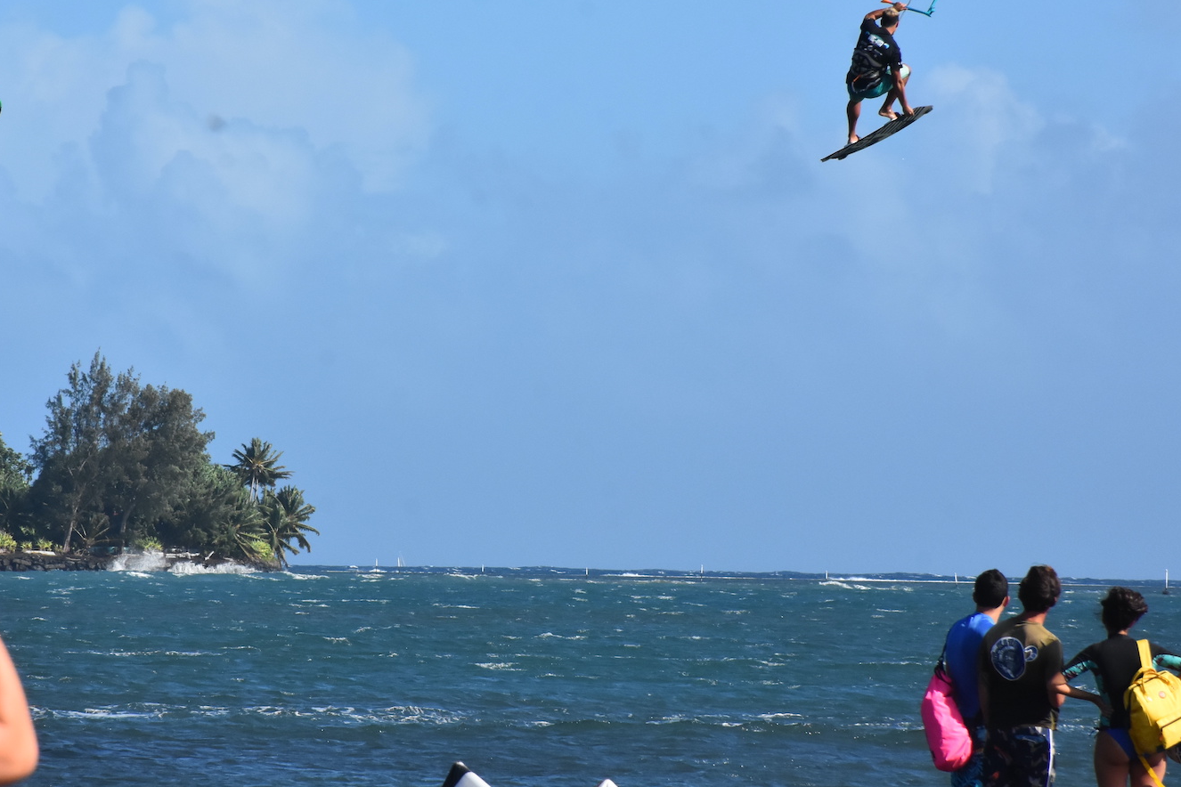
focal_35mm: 304
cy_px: 374
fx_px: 9972
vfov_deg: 4.5
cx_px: 444
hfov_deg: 6.8
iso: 1250
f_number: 13
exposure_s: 1/2000
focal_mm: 140
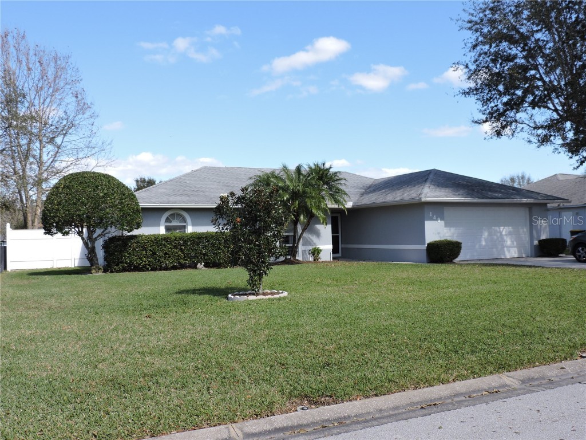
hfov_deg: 55.4
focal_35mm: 33
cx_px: 293
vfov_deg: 42.9
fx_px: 559
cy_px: 220
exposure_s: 1/640
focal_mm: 5.9
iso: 100
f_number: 3.2
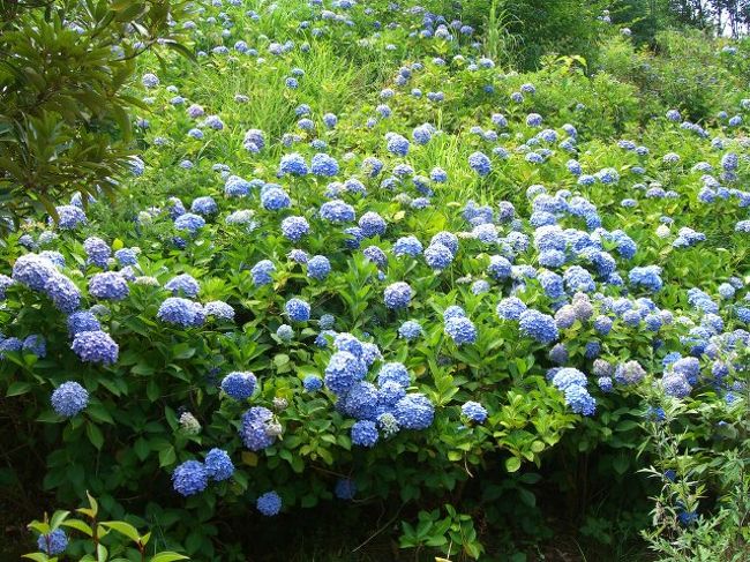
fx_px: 823
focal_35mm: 38
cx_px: 375
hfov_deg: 49.0
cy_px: 281
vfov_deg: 37.7
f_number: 4
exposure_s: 1/125
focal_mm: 7.9
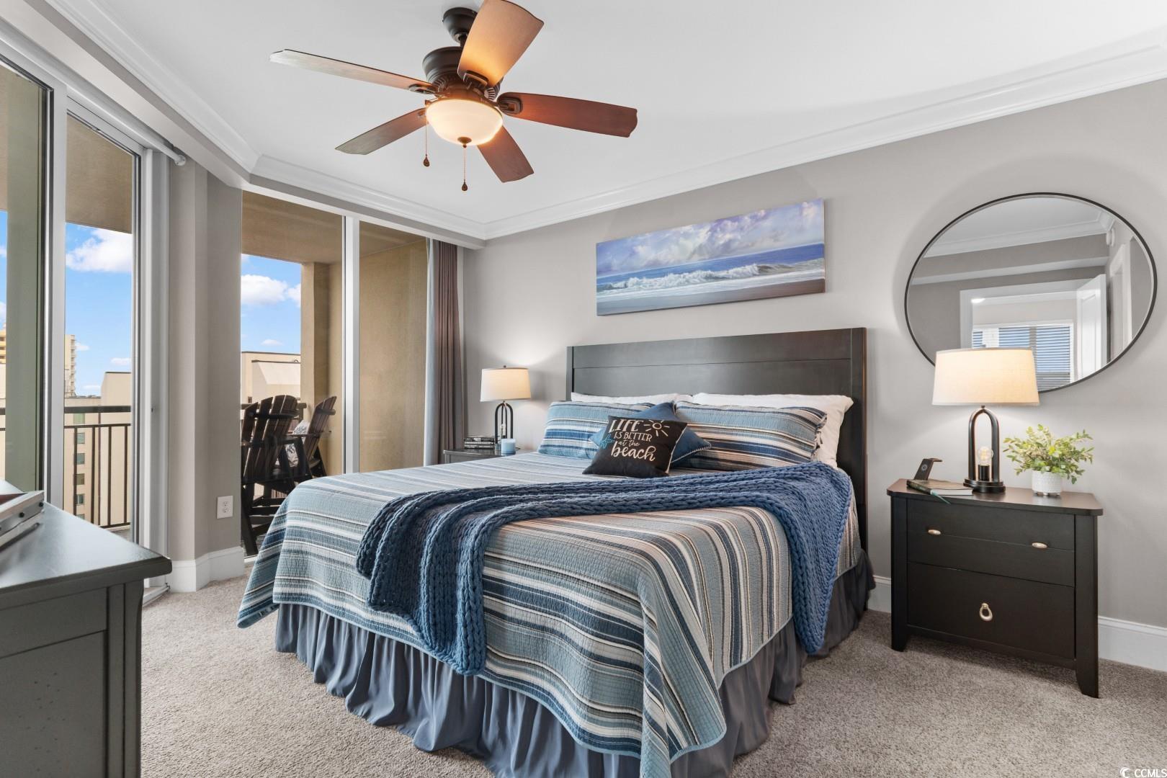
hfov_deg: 93.3
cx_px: 584
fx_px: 551
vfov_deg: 70.4
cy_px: 389
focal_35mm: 17
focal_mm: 11.5
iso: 100
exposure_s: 1/4
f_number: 4.8
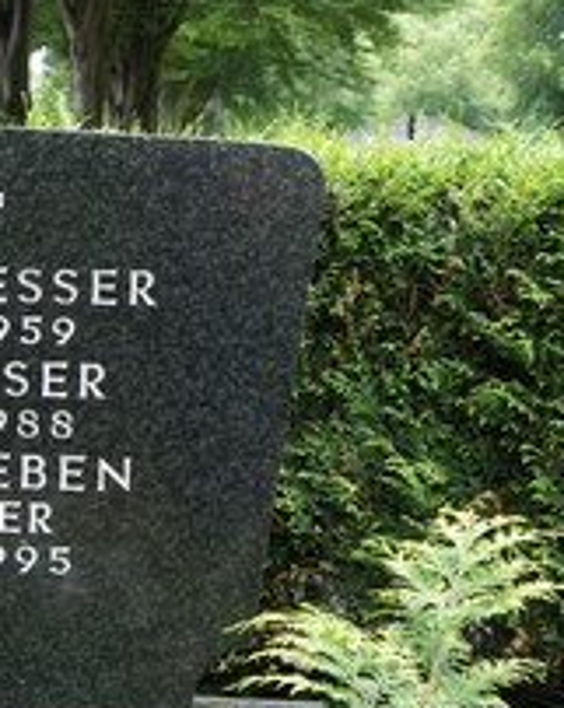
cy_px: 389
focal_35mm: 93
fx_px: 1946
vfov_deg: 20.6
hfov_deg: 16.1
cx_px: -7
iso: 640
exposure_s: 1/200
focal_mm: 29
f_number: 4.5
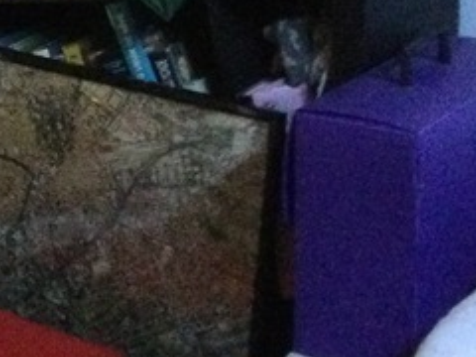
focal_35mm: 132
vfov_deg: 11.0
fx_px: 1815
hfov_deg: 13.0
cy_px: -105
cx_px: -468
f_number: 2.4
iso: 640
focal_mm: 3.3
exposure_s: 1/17
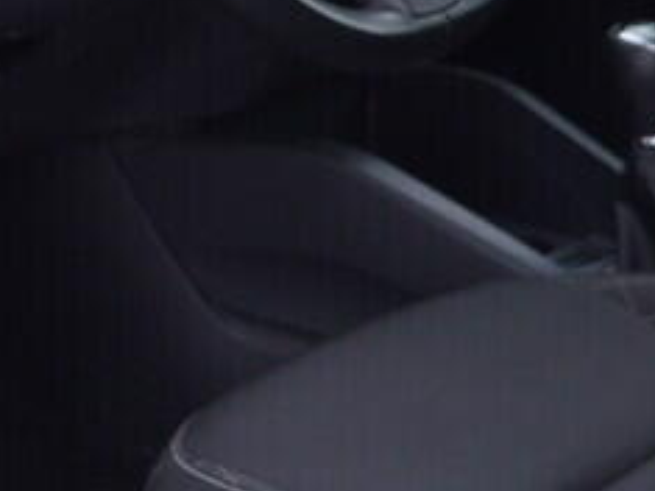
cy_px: 179
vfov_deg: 7.0
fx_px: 4009
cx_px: -468
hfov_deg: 9.0
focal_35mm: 212
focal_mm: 24
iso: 125
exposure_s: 1/50
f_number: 3.2
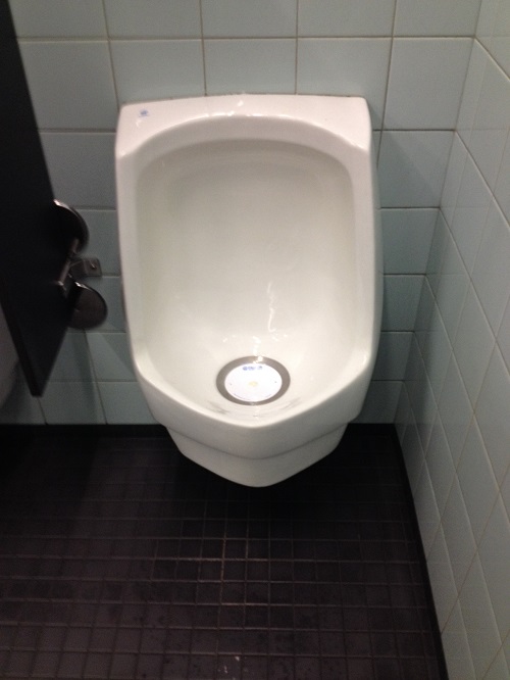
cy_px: 340
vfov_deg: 52.6
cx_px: 255
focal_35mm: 35
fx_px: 687
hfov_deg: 40.7
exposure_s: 1/20
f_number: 2.4
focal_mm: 4.28
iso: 125
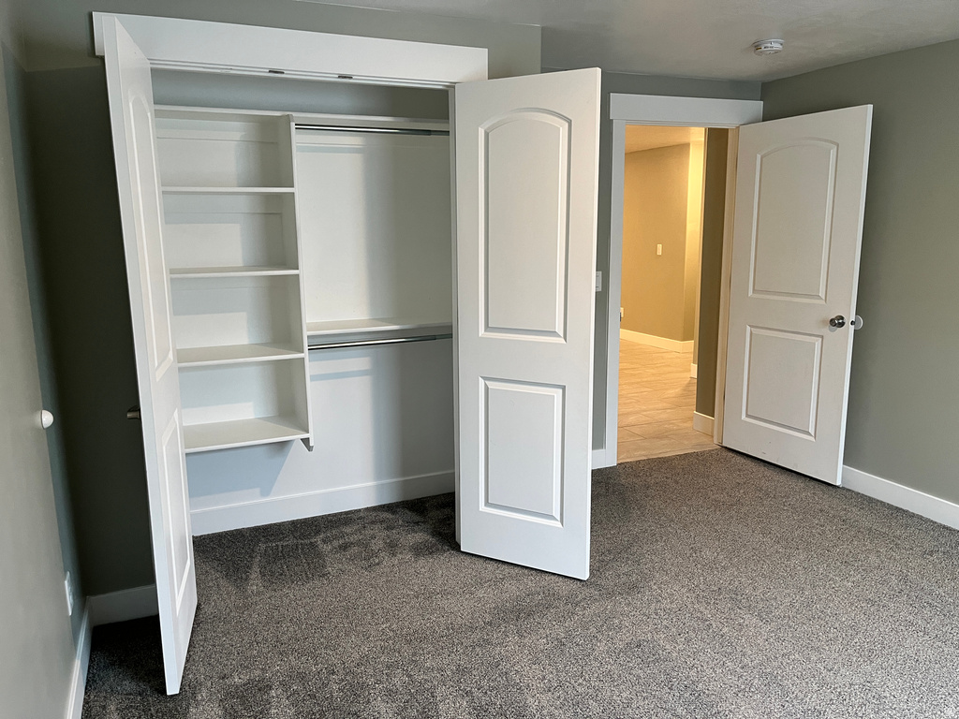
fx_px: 720
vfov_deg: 53.1
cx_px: 480
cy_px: 360
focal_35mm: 26
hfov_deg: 67.3
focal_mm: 5.1
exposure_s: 1/60
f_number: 1.6
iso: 125
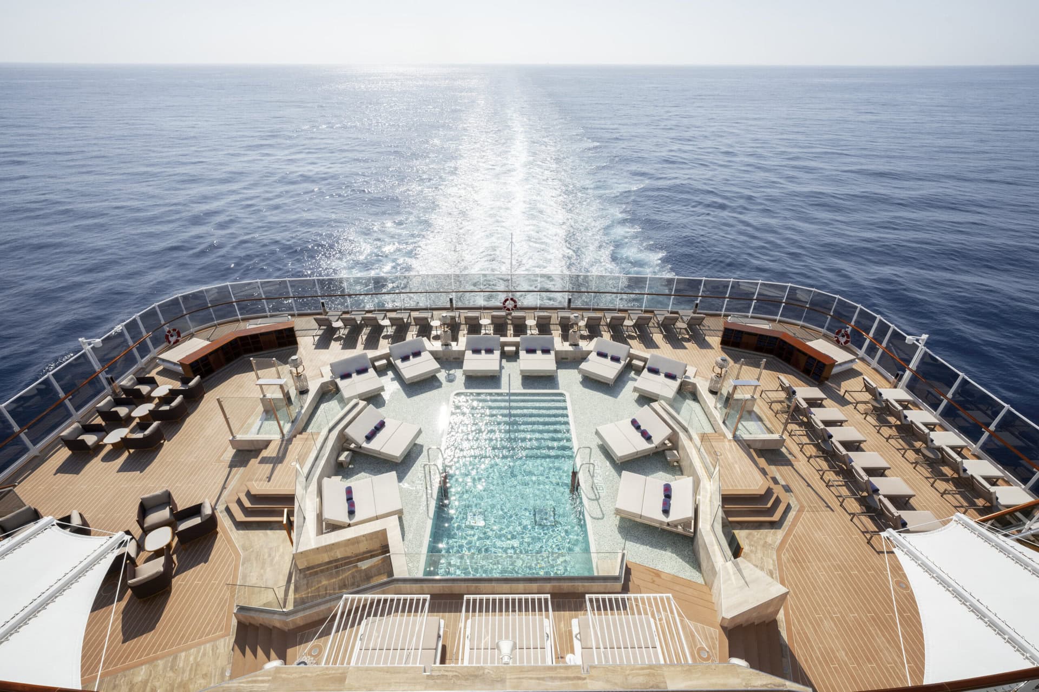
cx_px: 520
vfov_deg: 73.7
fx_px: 462
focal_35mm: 16
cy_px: 346
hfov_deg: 96.7
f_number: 11
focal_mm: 16
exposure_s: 1/200
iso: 200
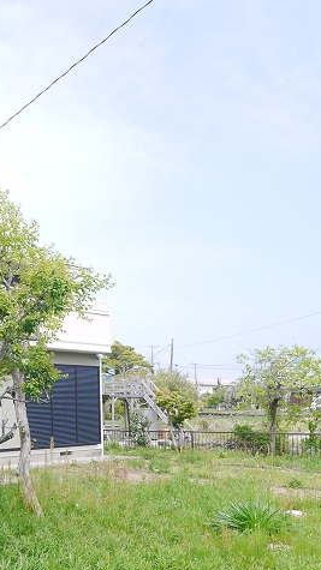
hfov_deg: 32.0
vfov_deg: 54.4
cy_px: 368
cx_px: 69
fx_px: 545
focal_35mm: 36
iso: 160
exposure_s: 1/320
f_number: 6.3
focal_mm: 7
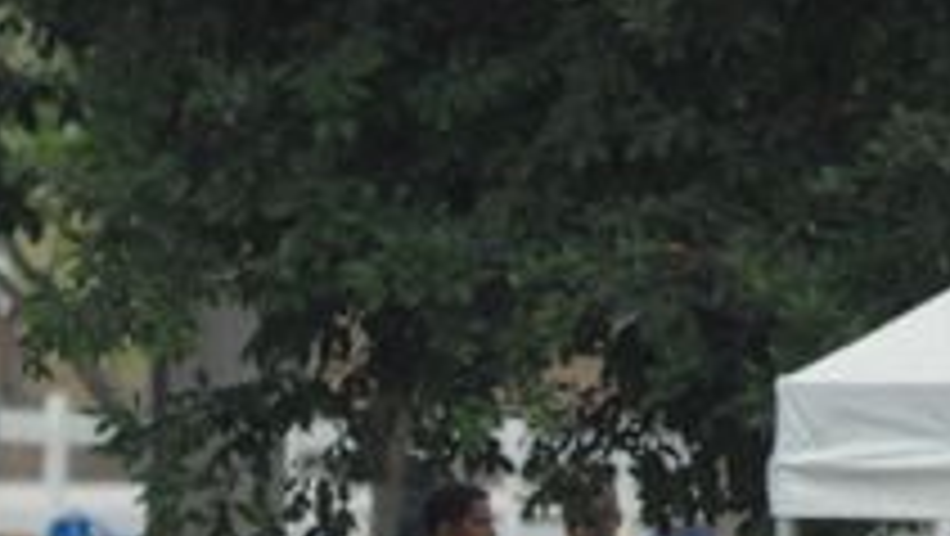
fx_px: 48018
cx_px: 23
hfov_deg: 1.1
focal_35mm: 1905
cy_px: 908
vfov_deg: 0.6
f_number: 5.6
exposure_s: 1/400
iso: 640
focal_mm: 400
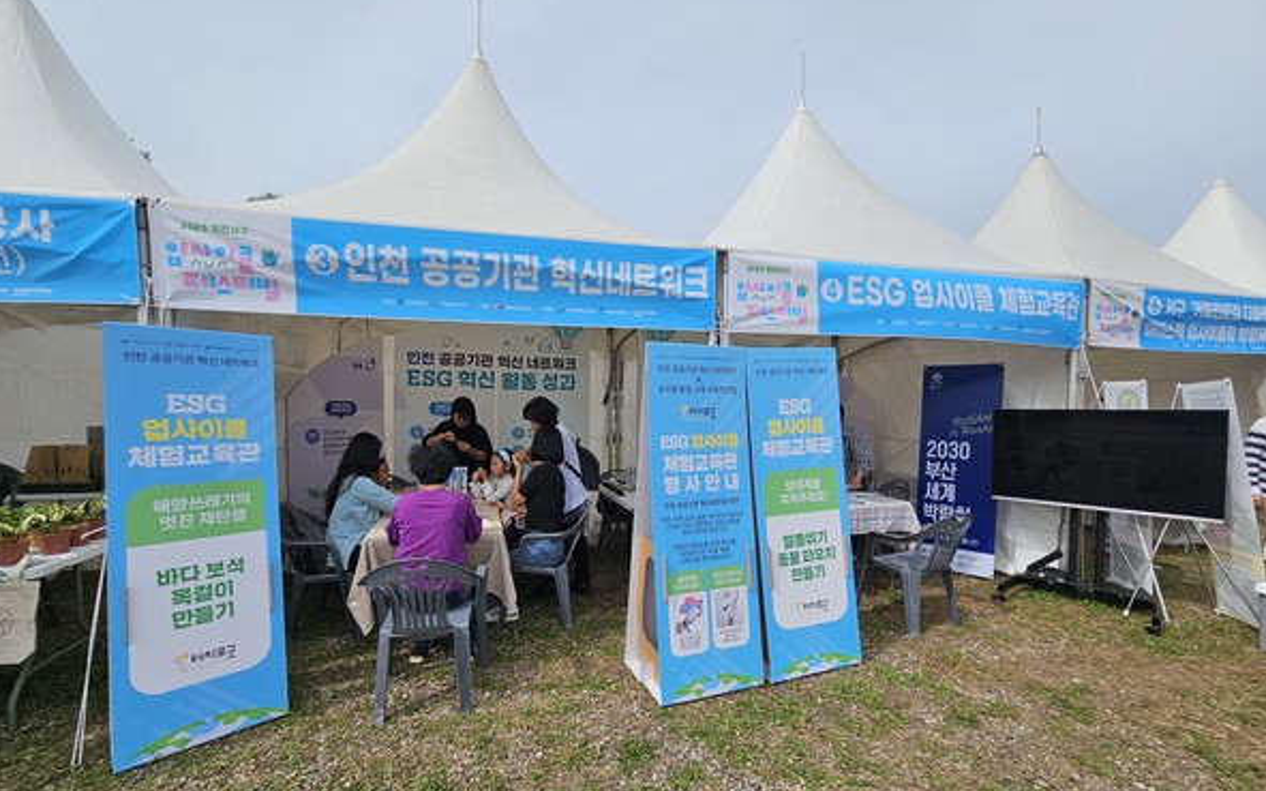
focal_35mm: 14
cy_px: 435
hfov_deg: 105.3
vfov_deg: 78.4
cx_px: 626
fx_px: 483
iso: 50
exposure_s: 1/3493
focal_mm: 2.2
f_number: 2.2
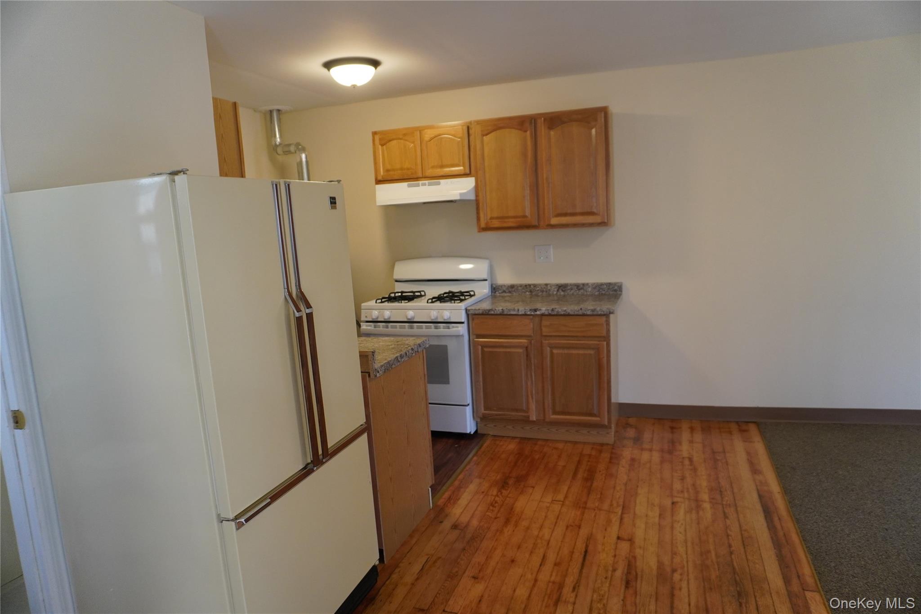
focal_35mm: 24
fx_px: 614
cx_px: 460
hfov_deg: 73.7
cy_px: 307
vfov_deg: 53.1
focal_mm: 16
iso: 800
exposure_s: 1/160
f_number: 4
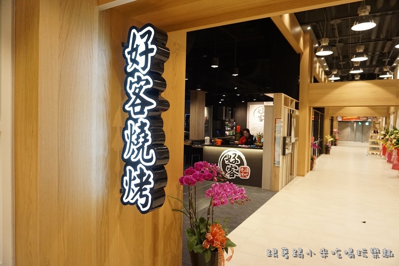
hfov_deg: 73.7
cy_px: 133
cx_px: 200
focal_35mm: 24
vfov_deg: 53.1
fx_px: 266
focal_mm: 16
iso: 2000
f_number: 3.5
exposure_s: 1/160
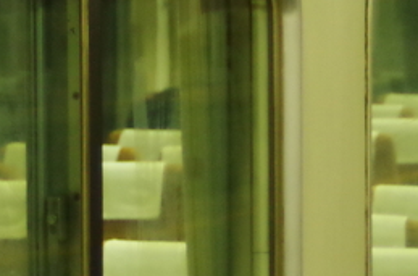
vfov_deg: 3.4
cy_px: -221
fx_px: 4677
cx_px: 421
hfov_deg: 5.1
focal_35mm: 404
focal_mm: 68
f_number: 10
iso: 1600
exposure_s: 1/25
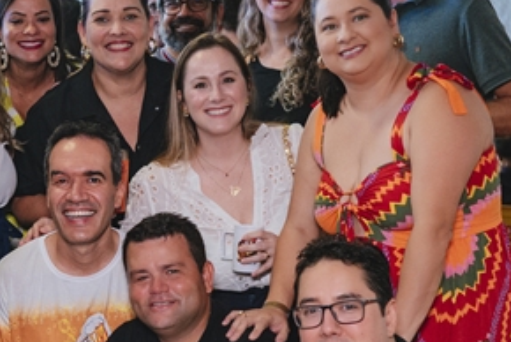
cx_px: 49
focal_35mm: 92
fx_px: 1307
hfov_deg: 21.6
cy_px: 290
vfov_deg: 14.8
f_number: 3.2
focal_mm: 24
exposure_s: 1/250
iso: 2500
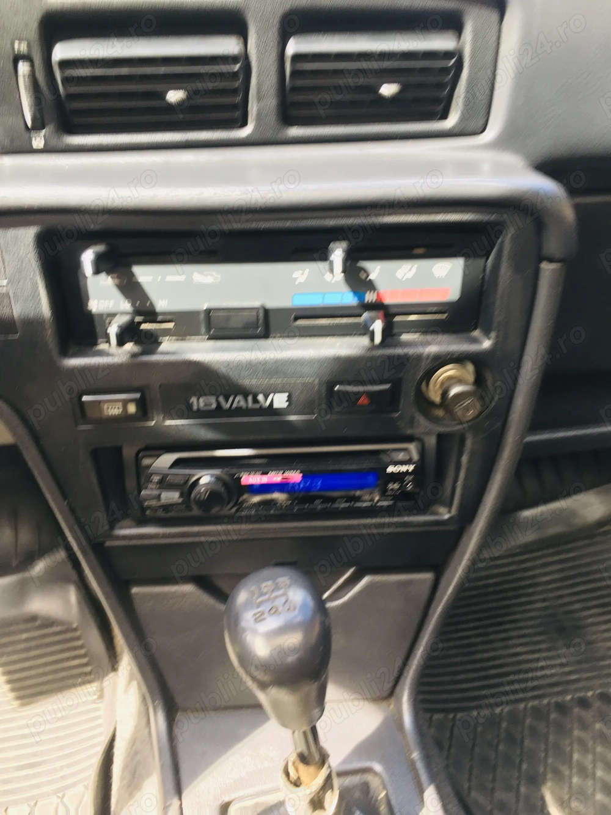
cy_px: 408
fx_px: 683
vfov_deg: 61.7
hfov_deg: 48.2
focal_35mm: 29
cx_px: 306
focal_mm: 4.15
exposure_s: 1/50
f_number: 2.2
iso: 25
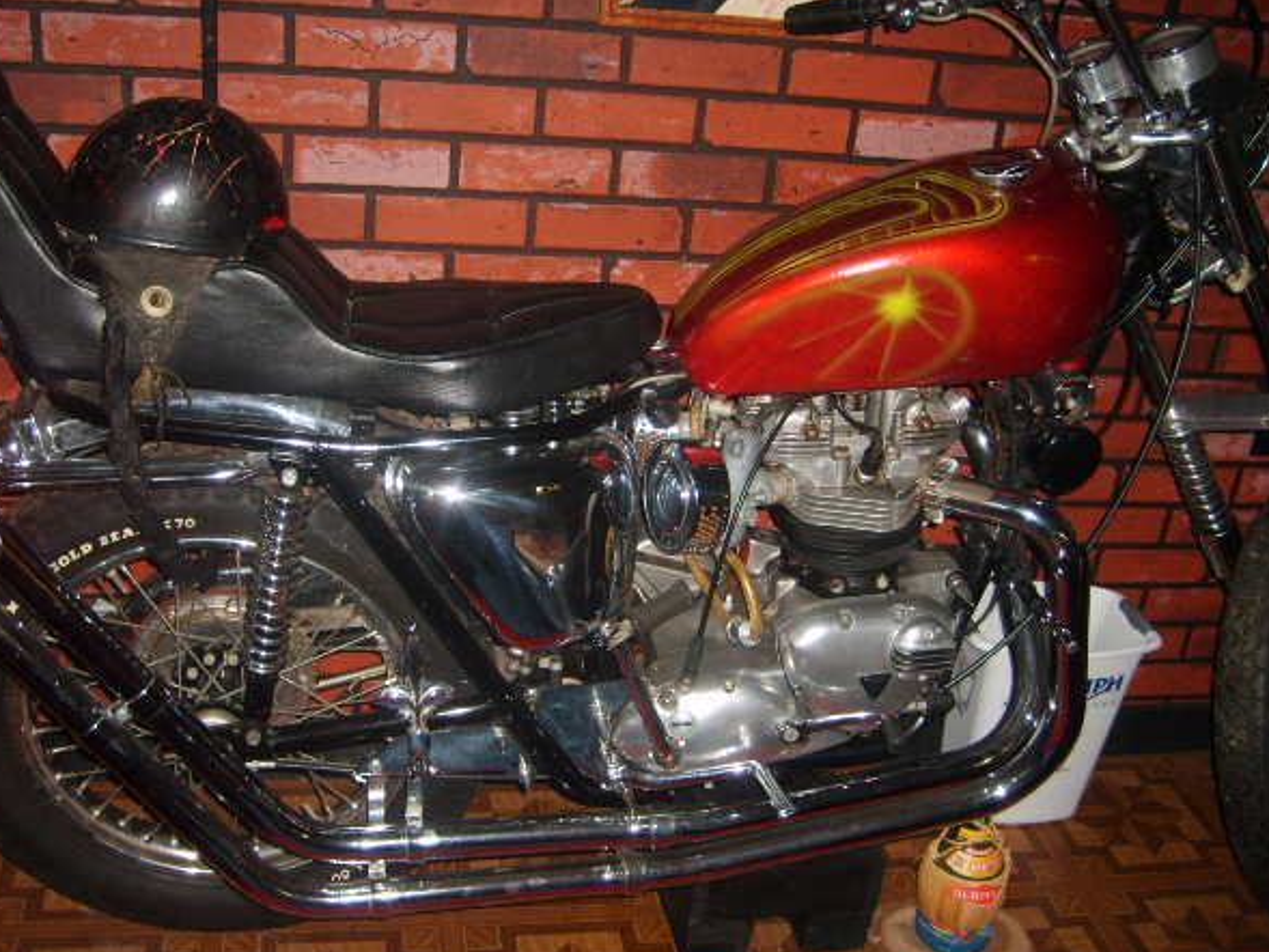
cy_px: 495
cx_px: 588
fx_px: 1393
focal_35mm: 38
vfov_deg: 37.7
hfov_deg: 48.9
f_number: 2.8
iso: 100
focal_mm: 5.8
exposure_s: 1/45
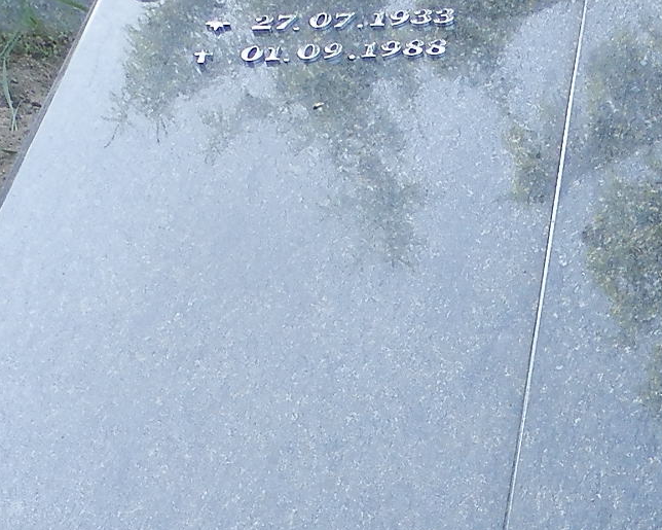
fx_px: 1900
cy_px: 649
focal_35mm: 97
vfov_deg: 15.3
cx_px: 819
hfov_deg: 18.6
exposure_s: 1/80
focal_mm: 4.5
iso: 80
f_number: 3.1
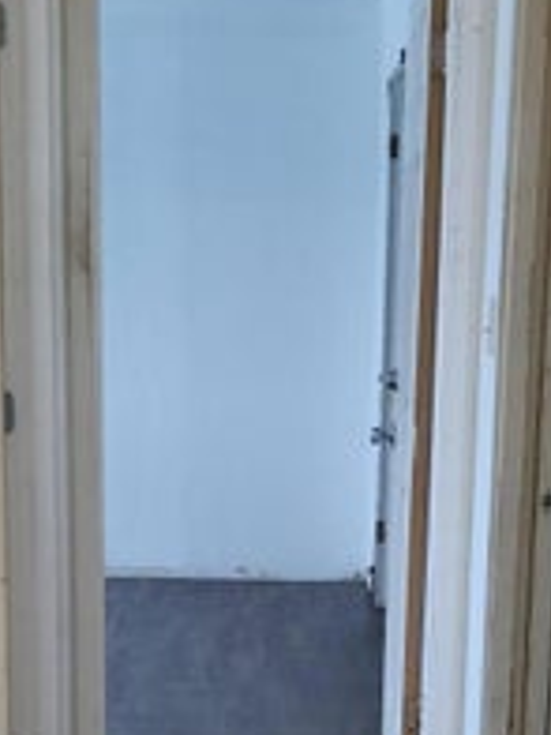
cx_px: 285
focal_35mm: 75
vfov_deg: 25.5
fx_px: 1592
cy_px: 608
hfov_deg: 19.6
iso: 100
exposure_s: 1/40
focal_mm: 5.4
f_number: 1.8
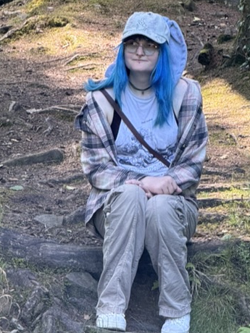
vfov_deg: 7.4
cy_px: 122
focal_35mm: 267
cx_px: 136
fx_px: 2571
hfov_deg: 5.6
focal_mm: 15.66
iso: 125
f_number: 2.8
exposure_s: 1/99
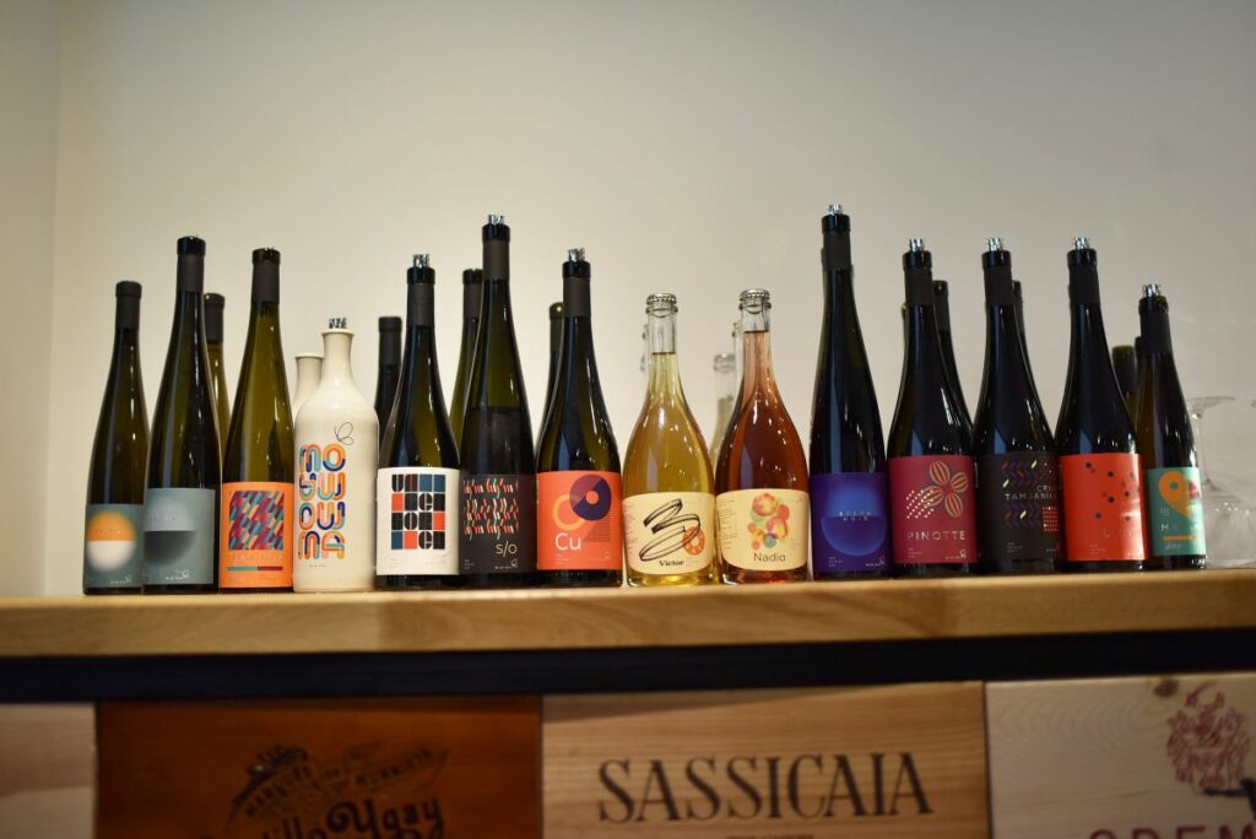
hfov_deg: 54.4
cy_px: 420
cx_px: 628
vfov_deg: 37.9
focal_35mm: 35
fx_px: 1222
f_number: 1.8
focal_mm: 35
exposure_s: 1/80
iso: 125
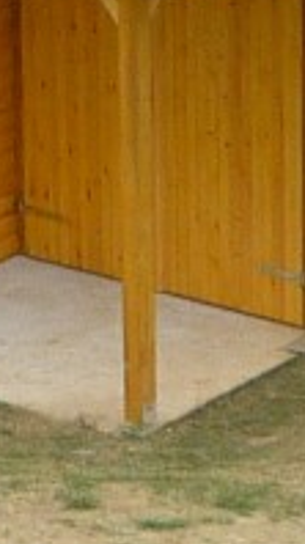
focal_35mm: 401
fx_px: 5780
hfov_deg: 3.0
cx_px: -80
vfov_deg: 5.4
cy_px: -80
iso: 100
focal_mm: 7
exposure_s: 1/160
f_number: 4.3
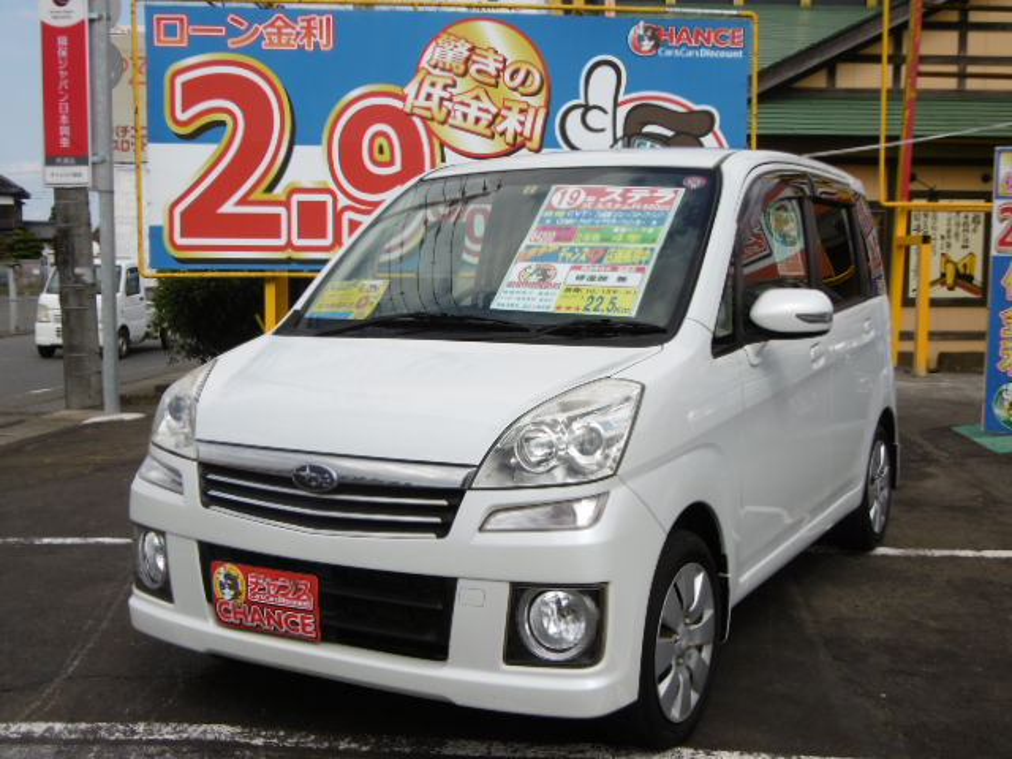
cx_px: 506
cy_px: 380
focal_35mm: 43
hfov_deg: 43.9
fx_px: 1257
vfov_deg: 33.6
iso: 100
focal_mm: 7.7
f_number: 3.8
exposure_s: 1/640
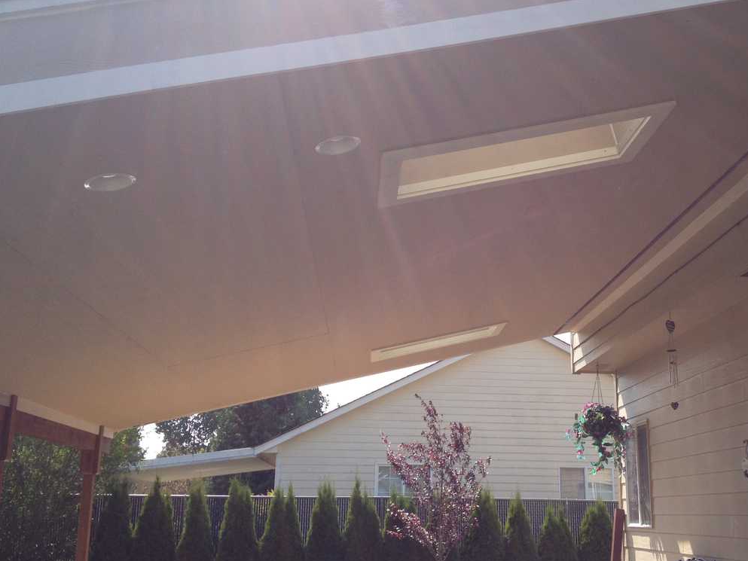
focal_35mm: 47
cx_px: 477
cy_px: 279
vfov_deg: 30.9
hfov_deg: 40.1
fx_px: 1016
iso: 64
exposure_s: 1/812
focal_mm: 4.28
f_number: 2.4
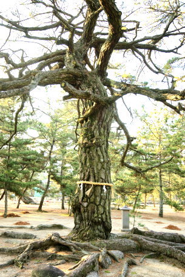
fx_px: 231
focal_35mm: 30
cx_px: 92
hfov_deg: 43.6
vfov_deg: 61.9
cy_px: 138
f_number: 6.3
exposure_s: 1/60
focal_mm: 30
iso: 250
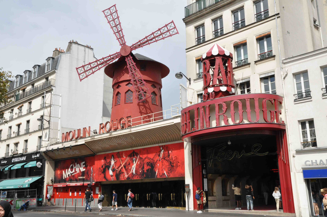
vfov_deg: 35.4
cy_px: 108
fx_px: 340
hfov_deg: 51.3
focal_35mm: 38
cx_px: 164
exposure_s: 1/800
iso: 1250
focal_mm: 25
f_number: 14
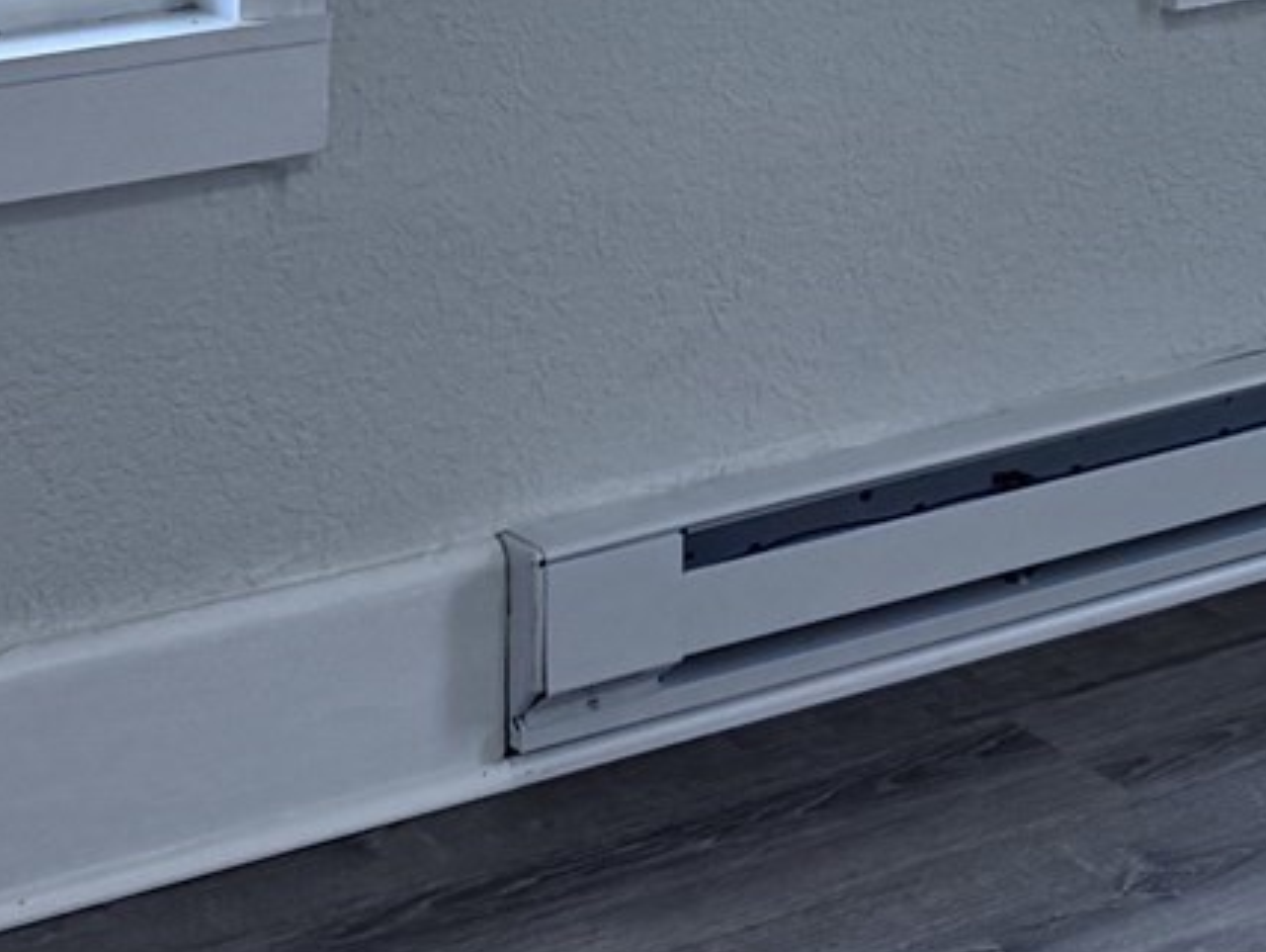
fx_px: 4209
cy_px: -718
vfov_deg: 12.0
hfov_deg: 14.6
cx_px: 2405
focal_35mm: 115
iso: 100
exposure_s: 1/121
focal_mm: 6.76
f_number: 1.78
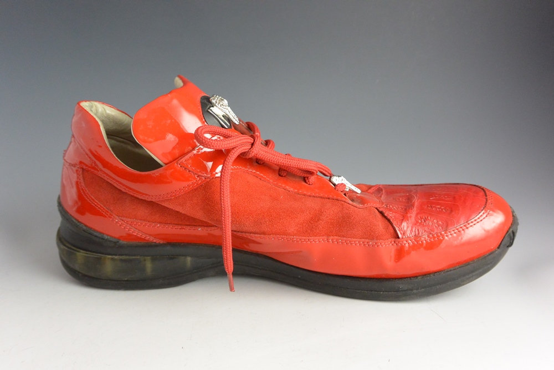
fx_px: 492
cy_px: 185
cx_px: 277
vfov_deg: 41.1
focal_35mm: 32
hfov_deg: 58.7
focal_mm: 12.2
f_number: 3.8
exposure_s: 1/50
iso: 800
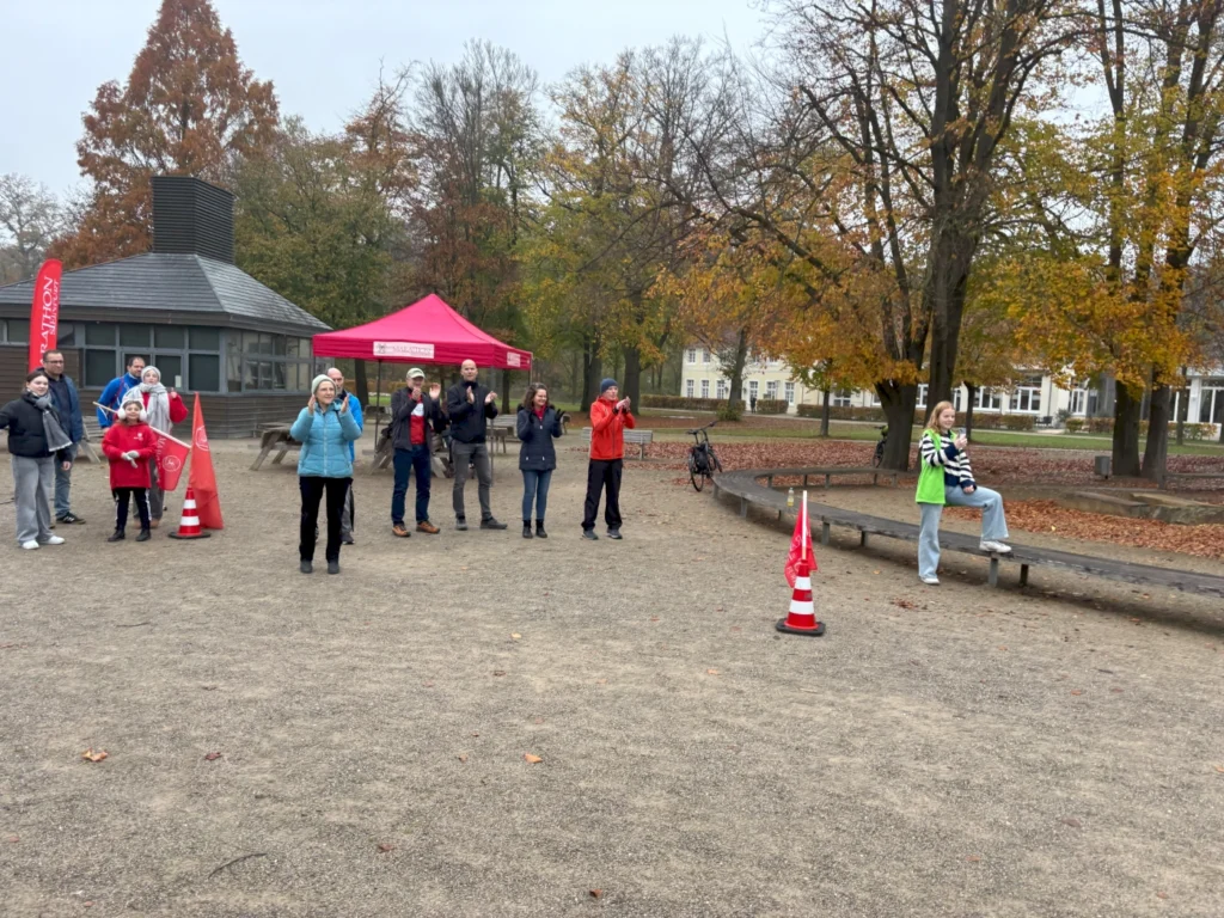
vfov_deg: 53.1
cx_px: 612
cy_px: 459
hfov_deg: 67.3
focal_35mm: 26
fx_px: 919
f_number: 1.6
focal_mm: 5.96
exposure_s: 1/180
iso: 40
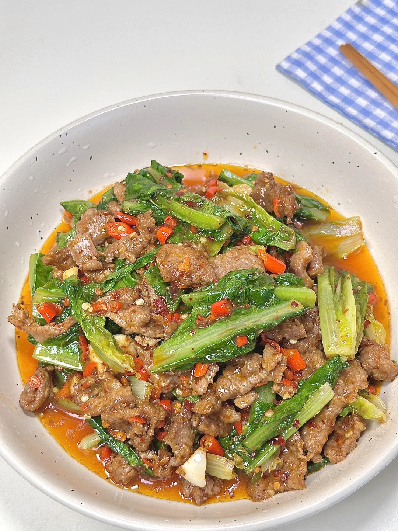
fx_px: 736
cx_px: 199
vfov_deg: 39.7
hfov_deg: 30.3
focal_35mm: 48
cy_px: 266
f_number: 1.78
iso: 64
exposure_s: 1/262
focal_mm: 6.86
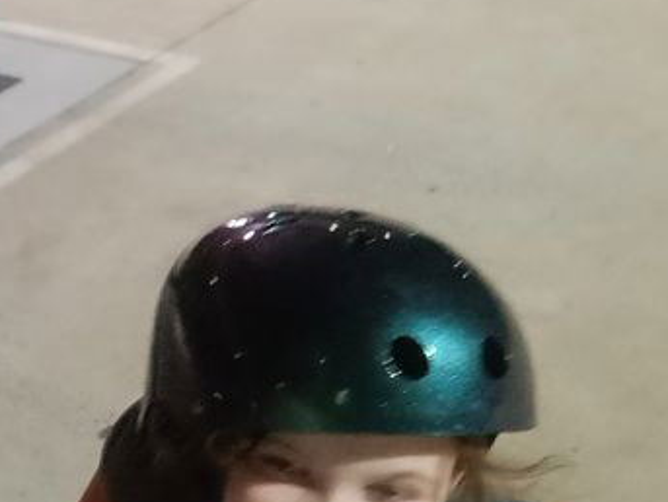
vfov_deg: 22.5
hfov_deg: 27.5
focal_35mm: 65
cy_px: 342
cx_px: -52
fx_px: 1256
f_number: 2
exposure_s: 1/25
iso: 800
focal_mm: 2.64
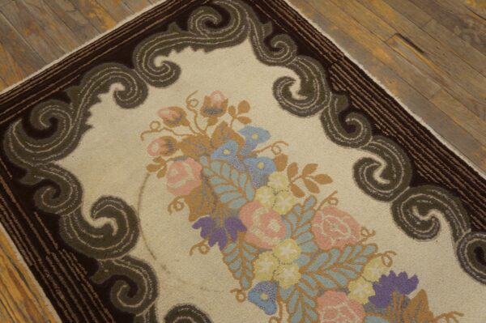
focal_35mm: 34
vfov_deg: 38.3
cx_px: 243
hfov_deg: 55.1
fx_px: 465
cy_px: 162
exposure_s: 1/60
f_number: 4
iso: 500
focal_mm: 23
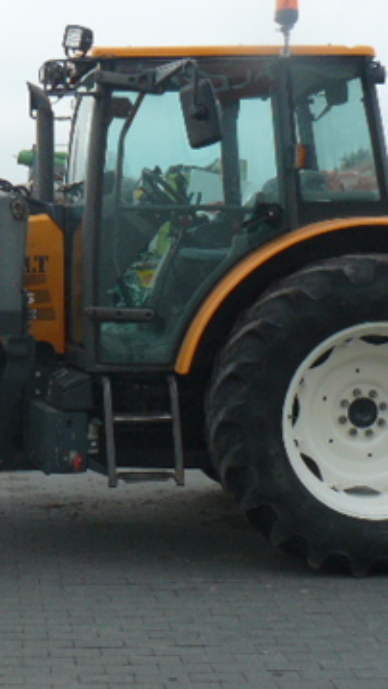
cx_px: -33
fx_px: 1280
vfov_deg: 30.1
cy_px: 311
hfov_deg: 16.7
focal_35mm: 70
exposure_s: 1/160
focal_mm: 6
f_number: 4
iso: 100
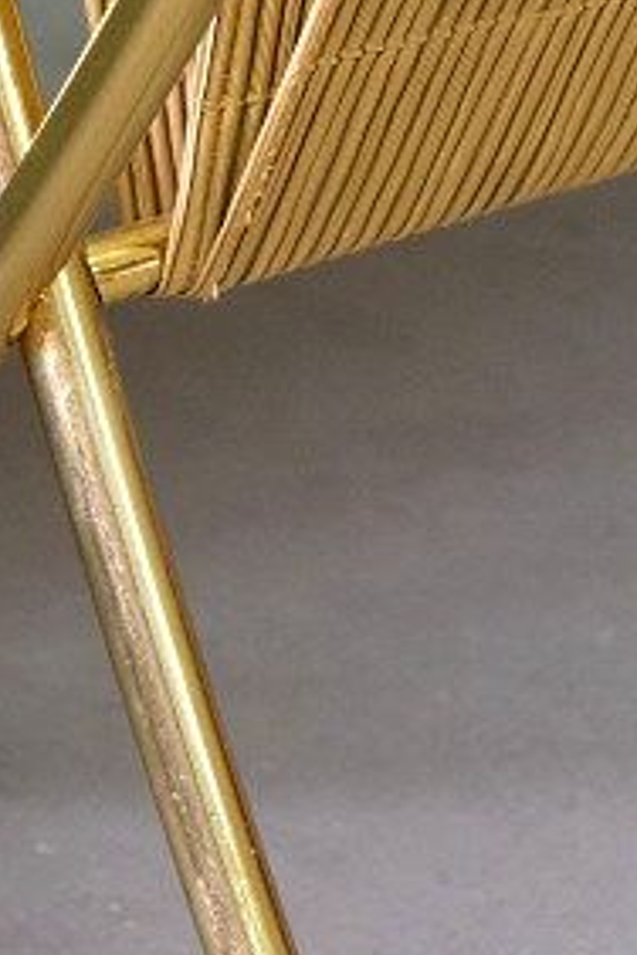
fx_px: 4910
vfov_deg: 11.1
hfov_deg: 7.4
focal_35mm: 185
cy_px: 217
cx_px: 156
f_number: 4
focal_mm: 27.5
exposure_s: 1/40
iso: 1600
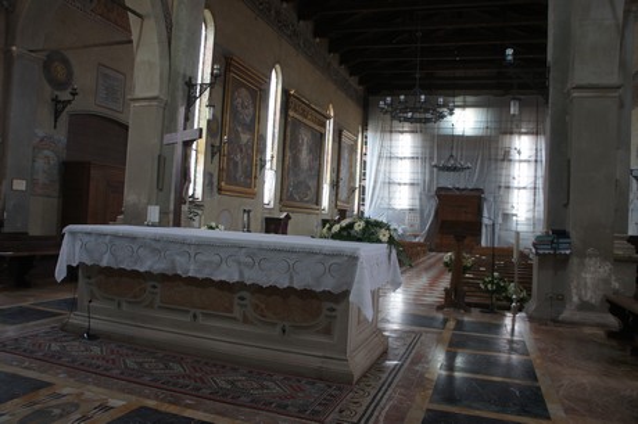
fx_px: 478
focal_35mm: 27
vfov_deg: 47.9
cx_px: 319
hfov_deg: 67.4
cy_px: 212
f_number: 3.5
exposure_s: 1/30
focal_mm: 18
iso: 640
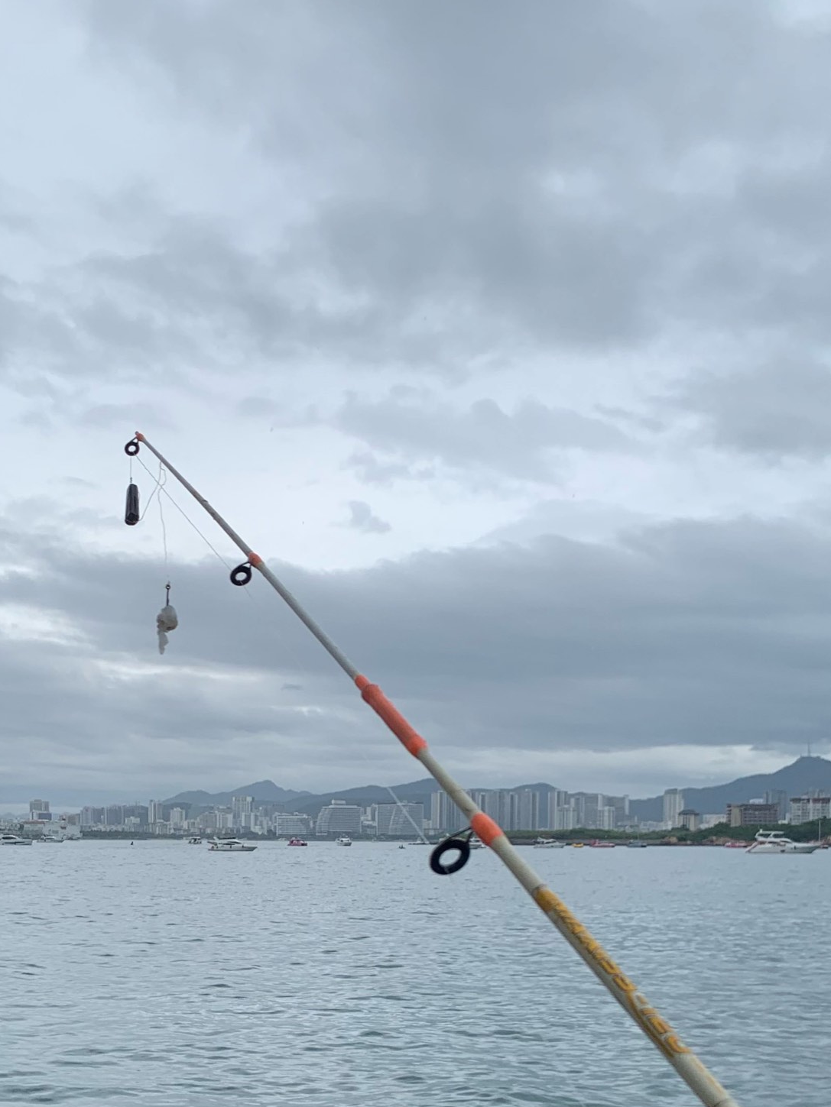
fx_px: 1568
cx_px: 286
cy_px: 914
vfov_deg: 37.3
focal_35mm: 49
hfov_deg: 29.5
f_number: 1.8
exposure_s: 1/1992
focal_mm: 4.25
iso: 25
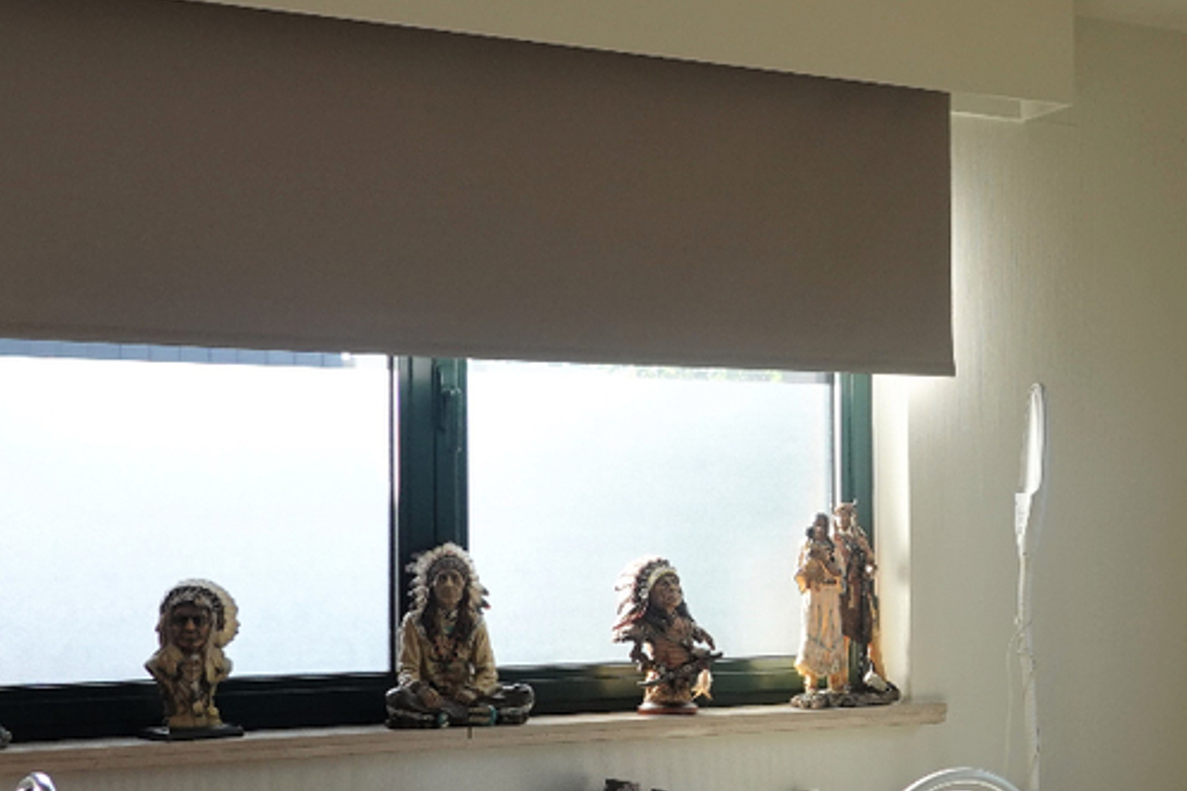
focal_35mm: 65
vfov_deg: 20.8
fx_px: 2143
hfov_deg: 30.0
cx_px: 1001
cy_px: 541
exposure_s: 1/125
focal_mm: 9
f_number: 3.2
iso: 125
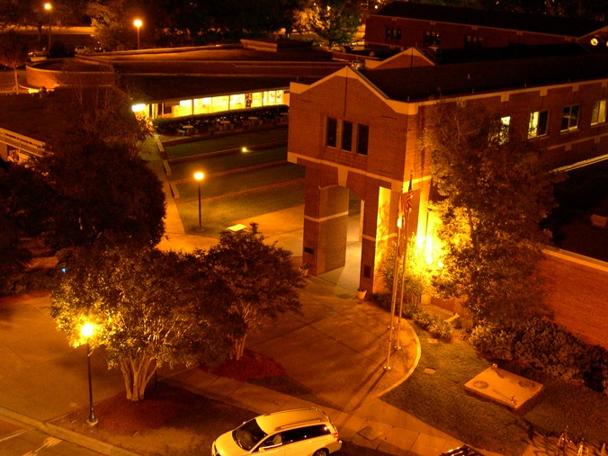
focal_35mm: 45
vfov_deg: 32.2
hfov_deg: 42.0
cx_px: 344
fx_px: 790
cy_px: 225
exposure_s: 1/1.3
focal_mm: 8
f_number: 2.8
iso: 400
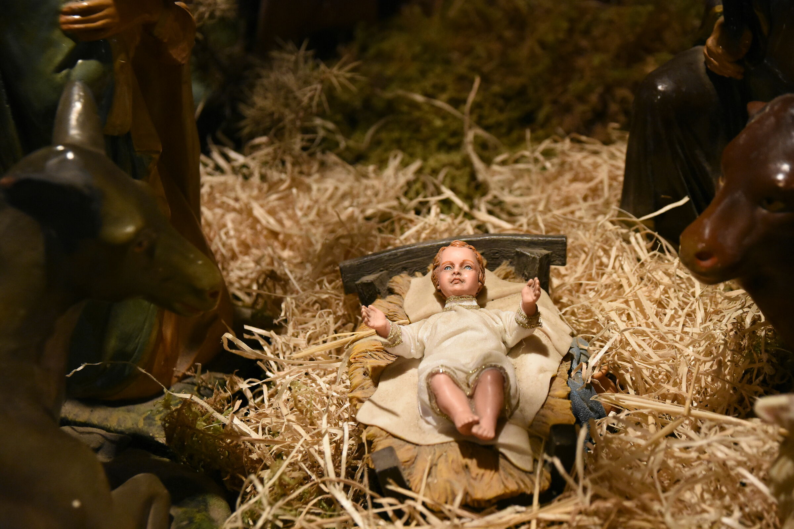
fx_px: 1489
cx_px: 397
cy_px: 264
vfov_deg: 20.2
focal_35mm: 68
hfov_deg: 29.9
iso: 3200
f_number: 3.5
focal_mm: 45
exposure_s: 1/60
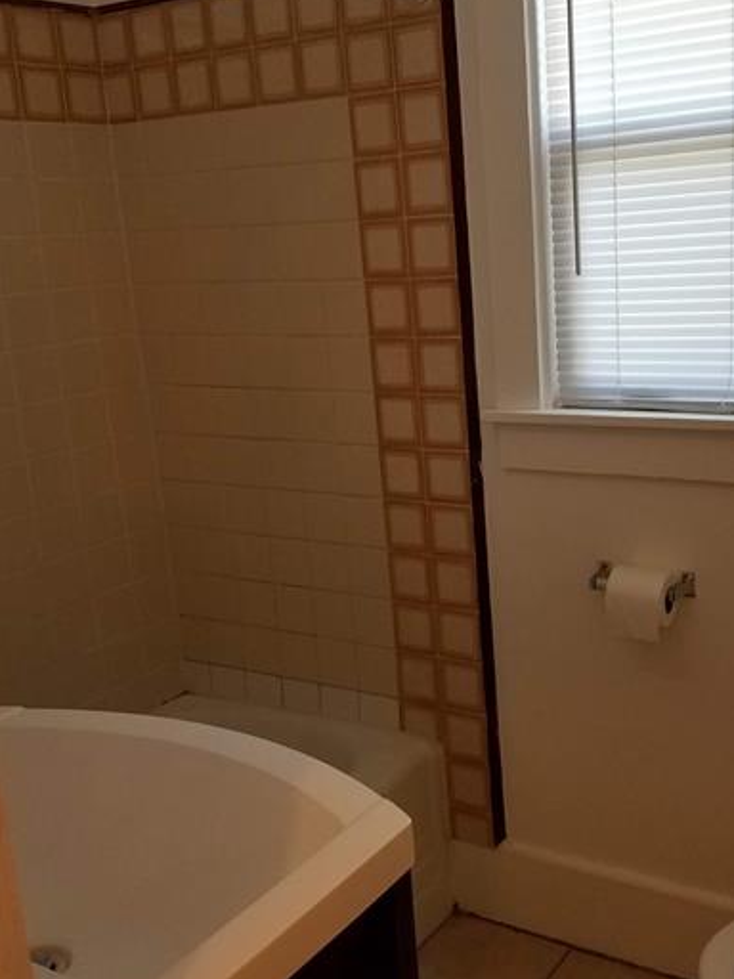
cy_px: 507
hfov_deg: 36.3
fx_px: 1103
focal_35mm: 39
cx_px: 516
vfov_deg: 47.9
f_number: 1.7
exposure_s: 1/60
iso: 125
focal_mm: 4.2
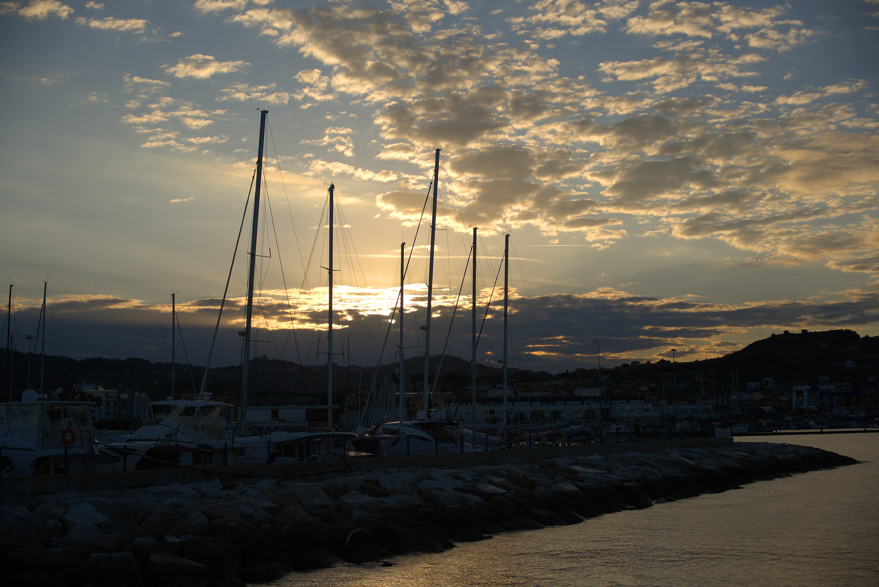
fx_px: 1221
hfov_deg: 39.6
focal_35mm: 50
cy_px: 294
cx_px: 440
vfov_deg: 27.0
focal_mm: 50
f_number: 8
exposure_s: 1/500
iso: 100
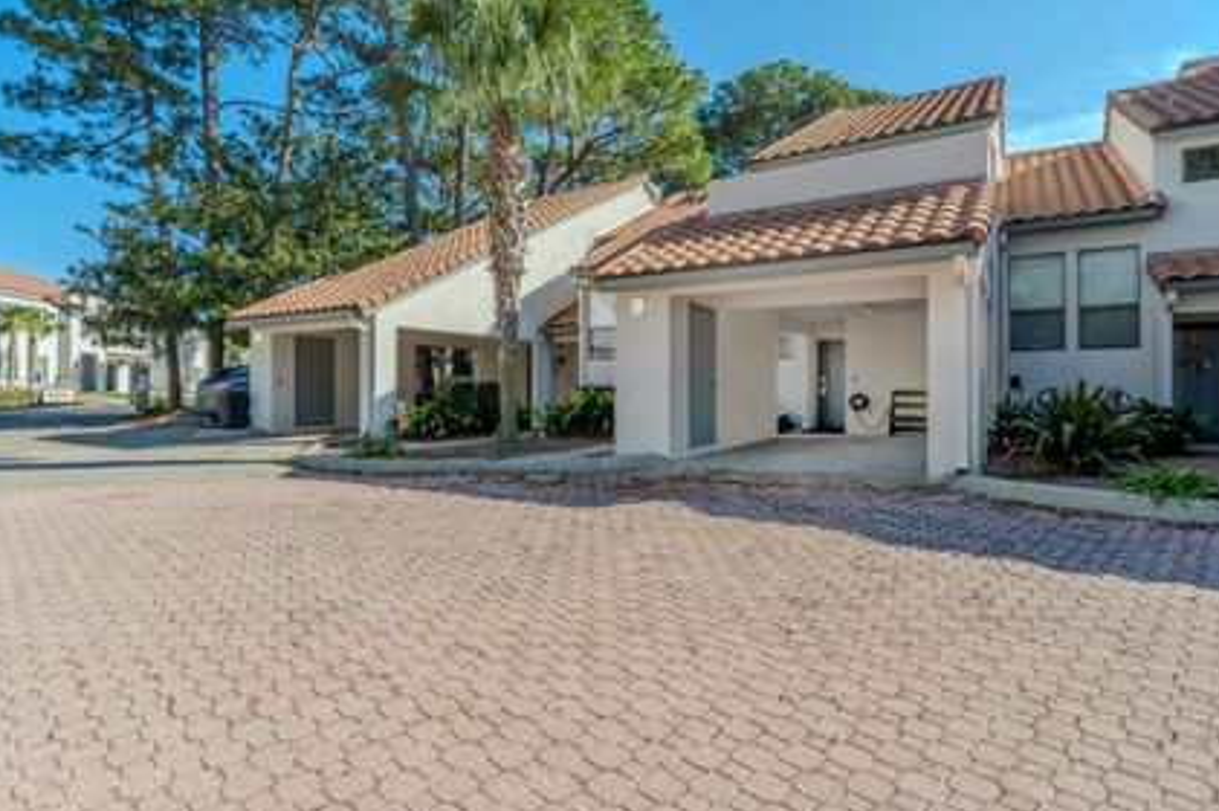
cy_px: 387
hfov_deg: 86.9
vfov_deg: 64.4
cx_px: 599
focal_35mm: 19
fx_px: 643
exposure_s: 1/100
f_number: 20
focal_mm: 16
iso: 125
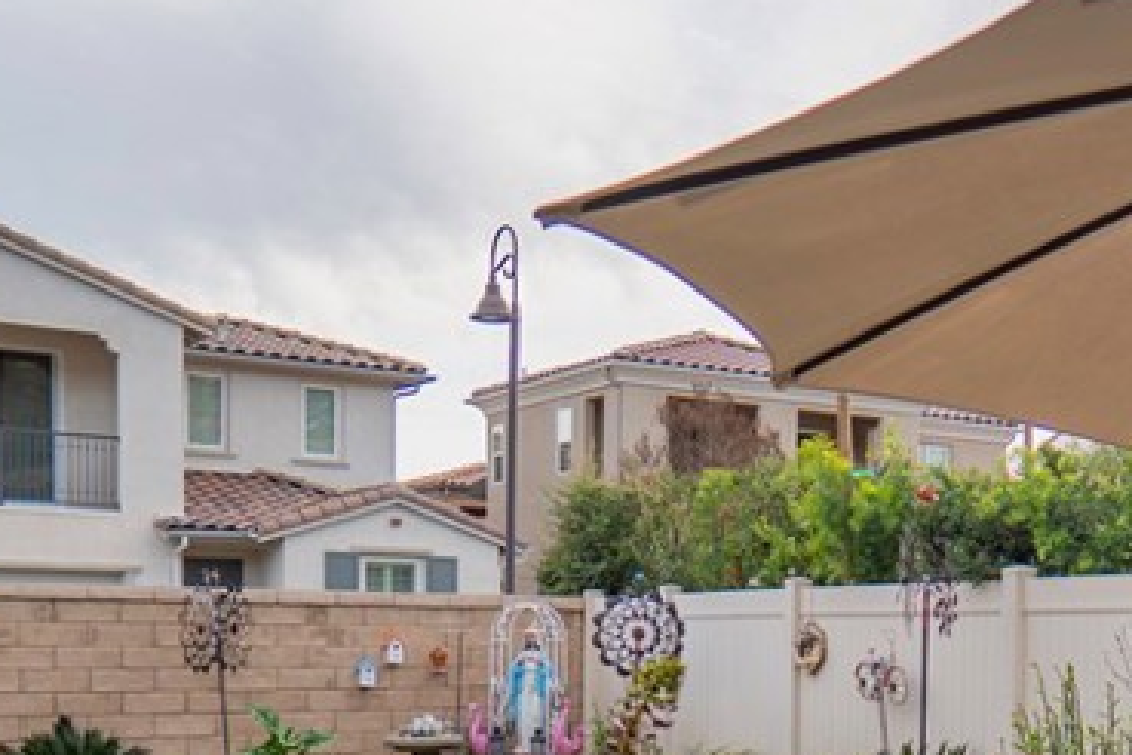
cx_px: 988
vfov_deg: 25.9
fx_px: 1572
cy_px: 718
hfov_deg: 37.4
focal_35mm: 50
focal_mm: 12
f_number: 2.2
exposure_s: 1/2000
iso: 50
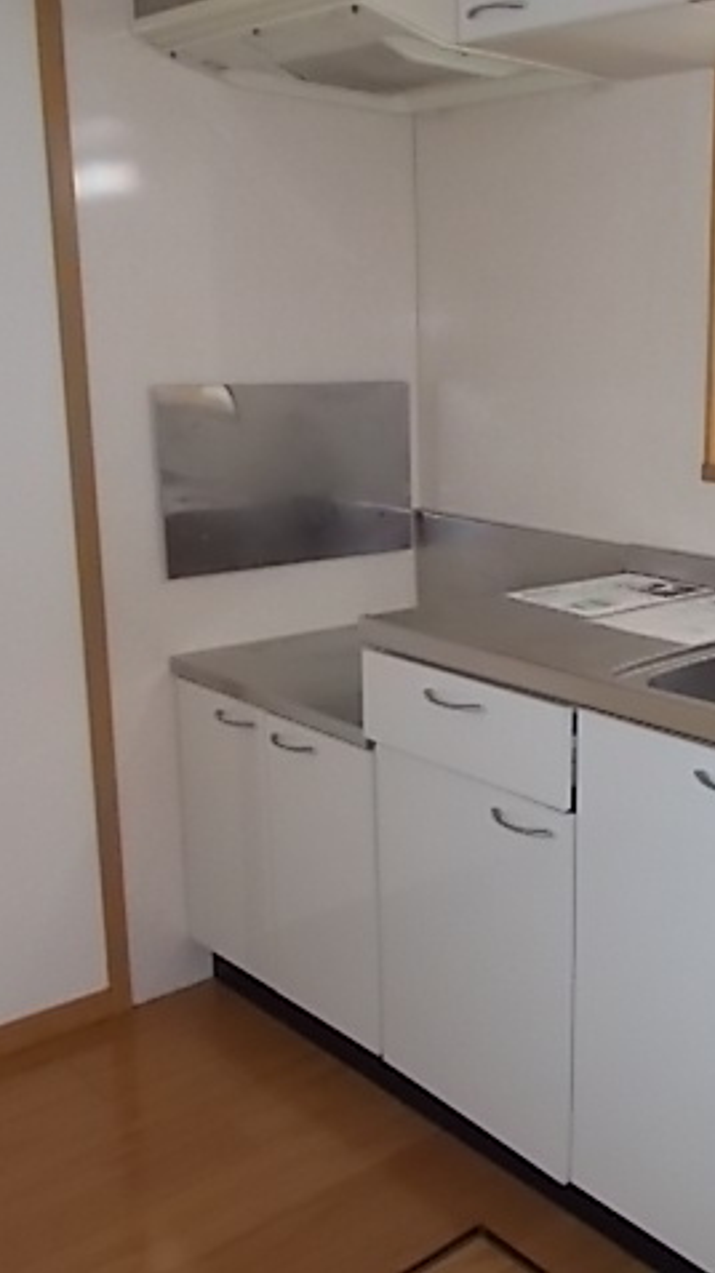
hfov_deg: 29.7
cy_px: 635
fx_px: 1282
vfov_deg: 52.8
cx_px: 662
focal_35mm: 38
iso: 200
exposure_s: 1/25
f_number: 3.2
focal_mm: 4.6
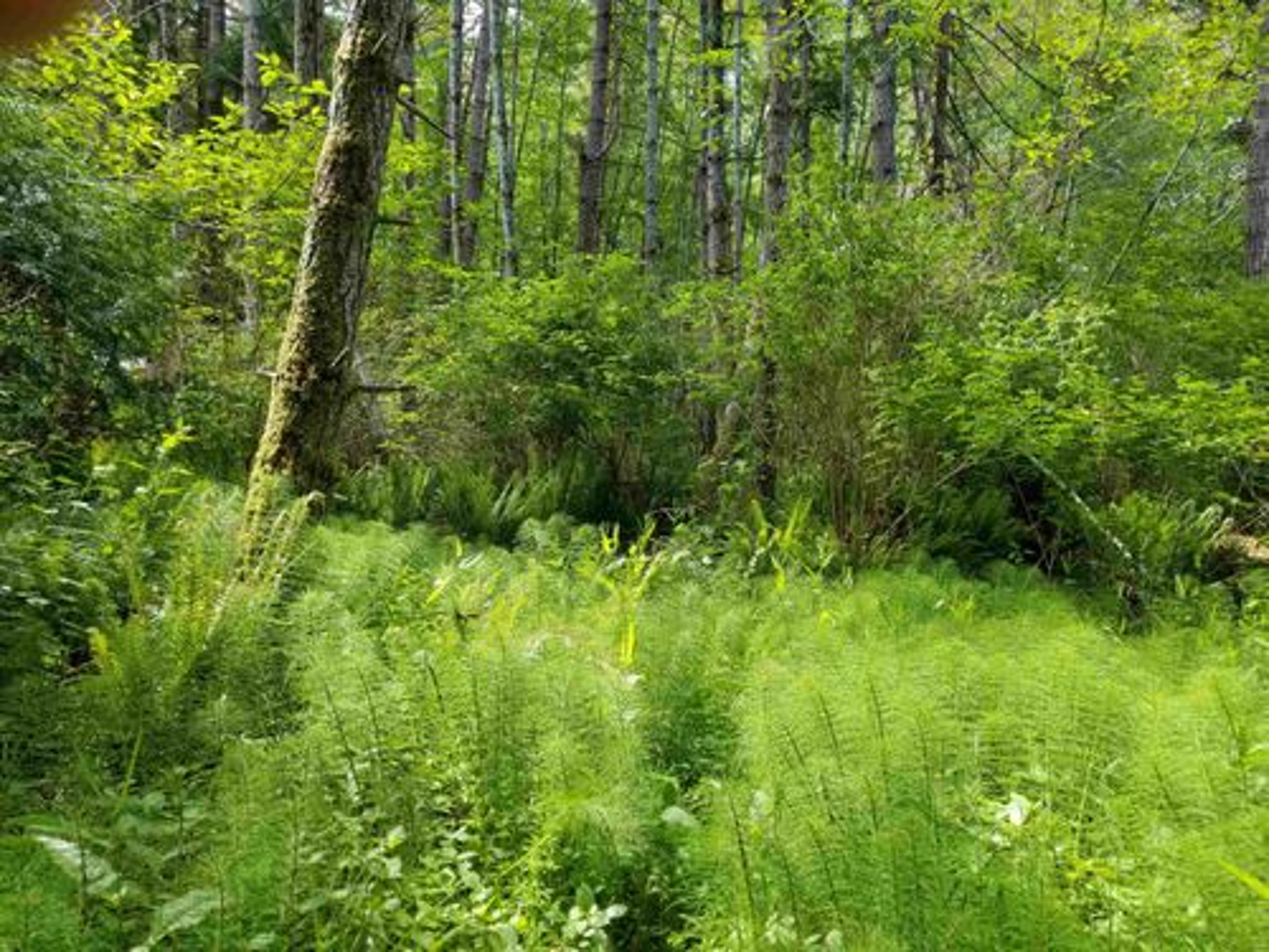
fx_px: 953
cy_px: 476
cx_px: 634
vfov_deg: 53.1
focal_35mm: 26
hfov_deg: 67.3
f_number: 1.7
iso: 50
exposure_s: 1/247
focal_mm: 4.25
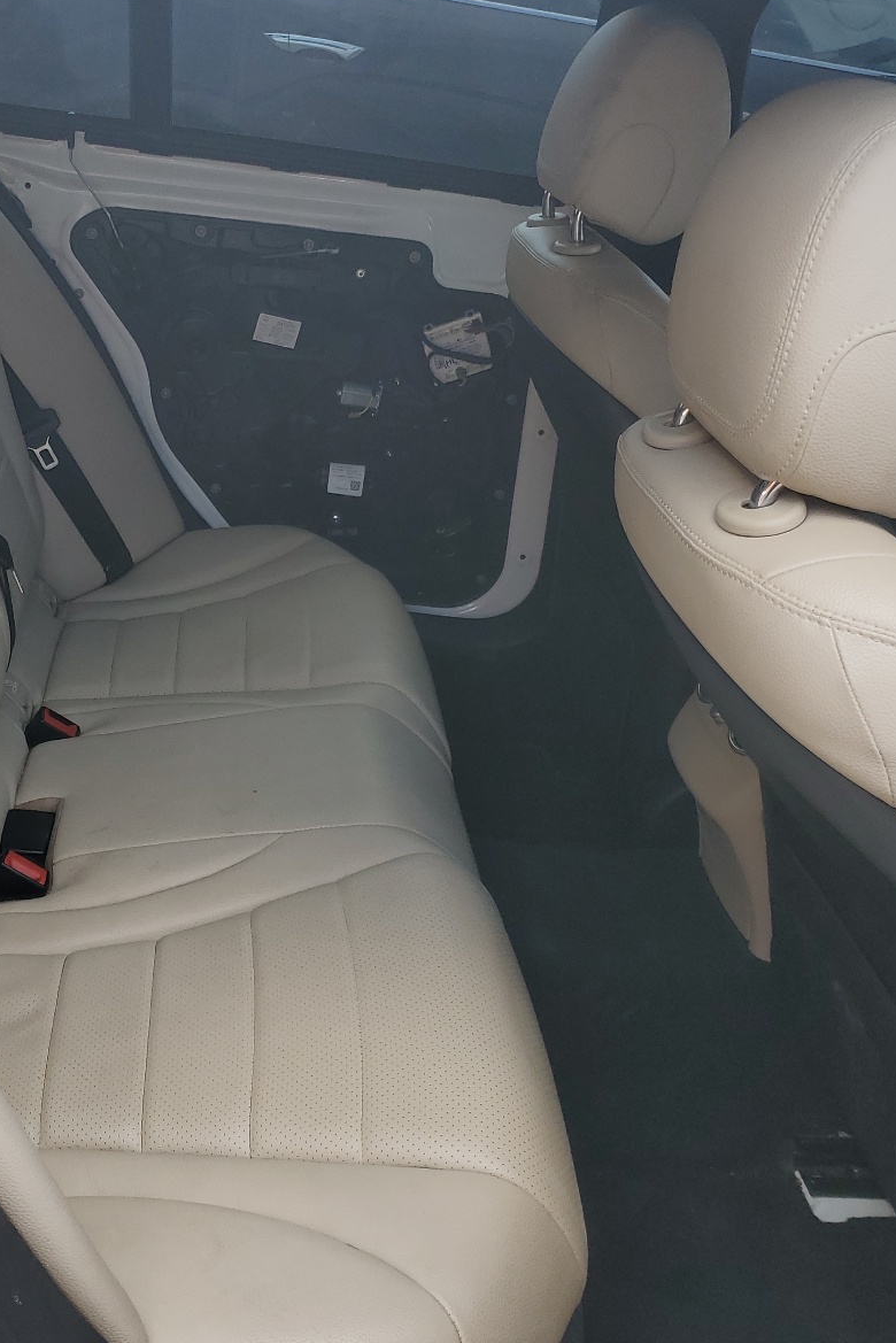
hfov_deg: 35.2
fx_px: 1380
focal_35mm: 37
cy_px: 672
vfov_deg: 51.9
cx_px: 232
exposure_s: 1/370
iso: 50
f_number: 1.5
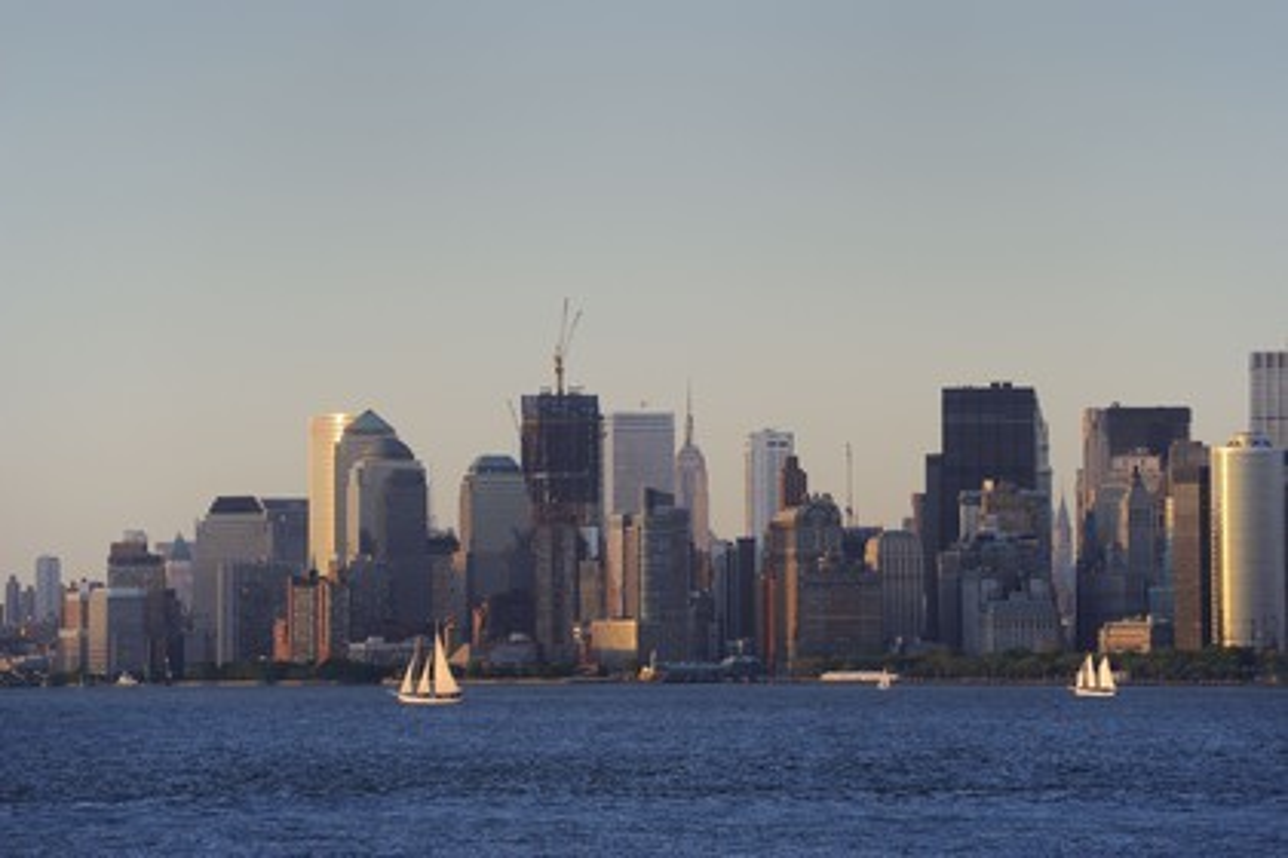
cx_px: 644
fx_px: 7155
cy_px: 429
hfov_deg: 10.3
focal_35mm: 200
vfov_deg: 6.9
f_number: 5.6
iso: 400
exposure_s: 1/320
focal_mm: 200
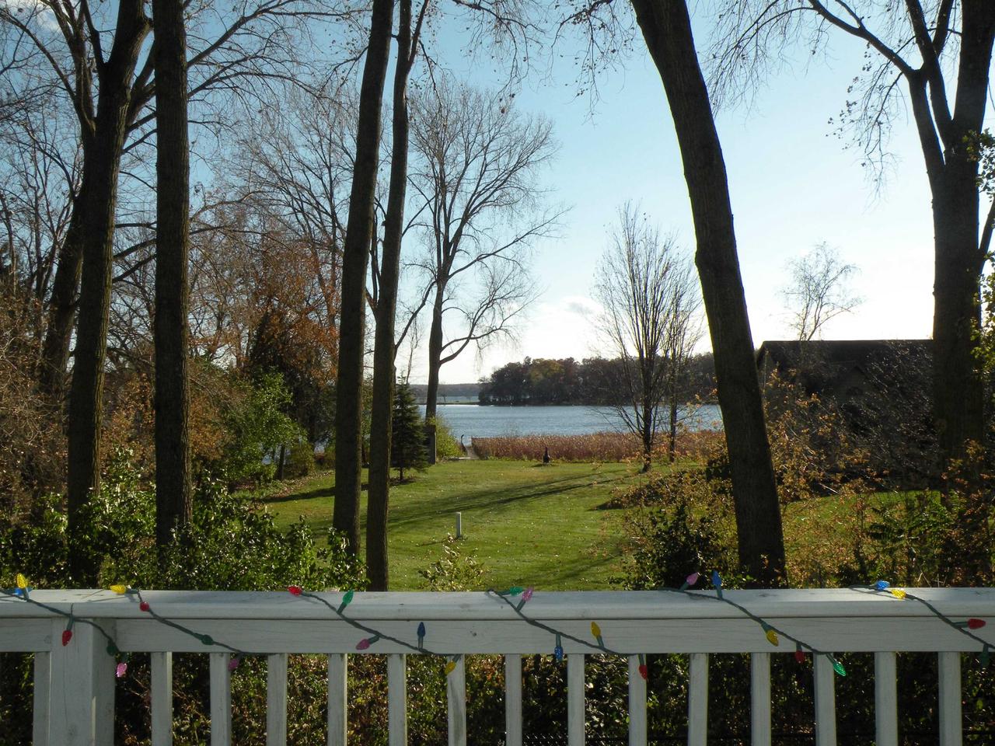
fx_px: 949
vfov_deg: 42.9
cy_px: 373
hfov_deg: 55.4
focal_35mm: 33
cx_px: 498
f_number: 7.1
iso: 94
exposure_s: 1/274
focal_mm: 5.8
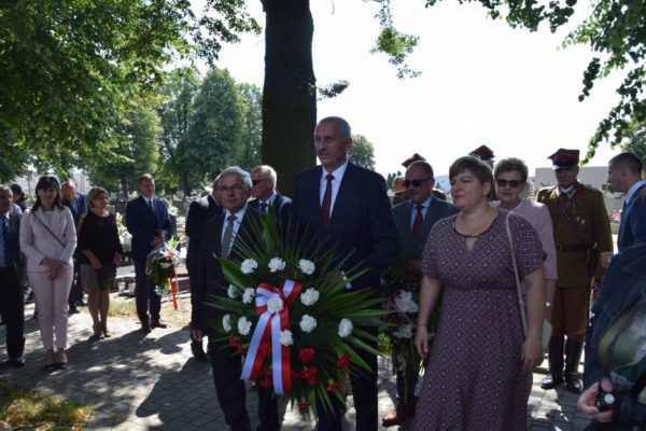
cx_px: 323
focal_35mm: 27
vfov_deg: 47.9
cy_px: 216
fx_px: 484
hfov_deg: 67.4
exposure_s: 1/250
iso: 250
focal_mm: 18
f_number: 8
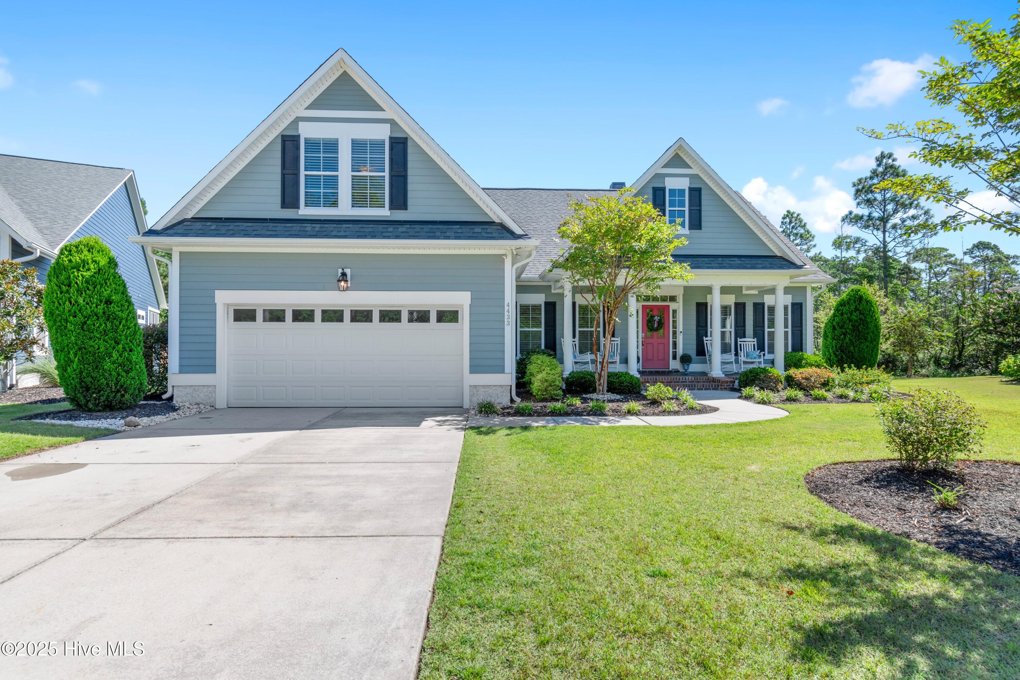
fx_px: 510
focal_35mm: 18
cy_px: 340
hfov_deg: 90.0
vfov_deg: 67.4
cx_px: 510
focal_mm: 12
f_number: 8
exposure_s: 1/250
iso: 100
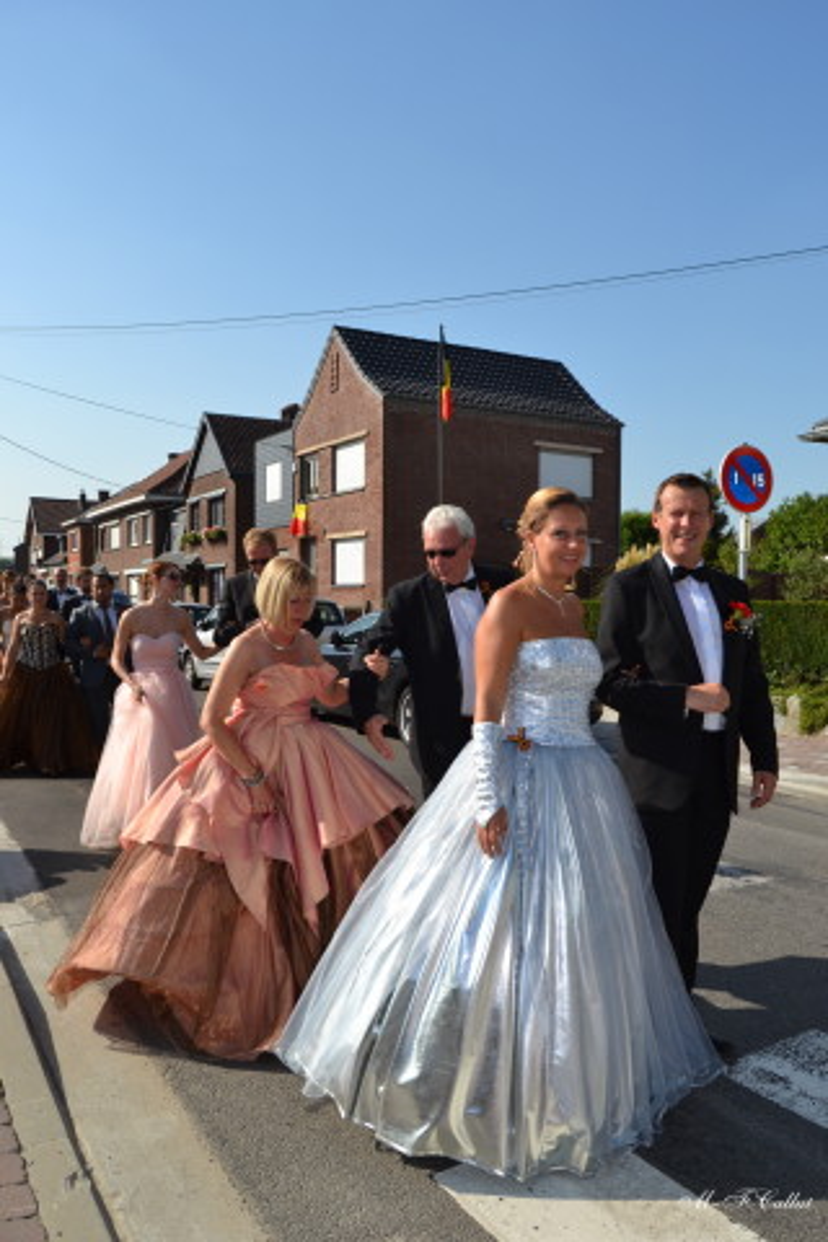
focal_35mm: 27
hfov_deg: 47.9
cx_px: 414
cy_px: 621
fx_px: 931
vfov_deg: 67.4
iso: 100
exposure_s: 1/200
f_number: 10
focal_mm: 18
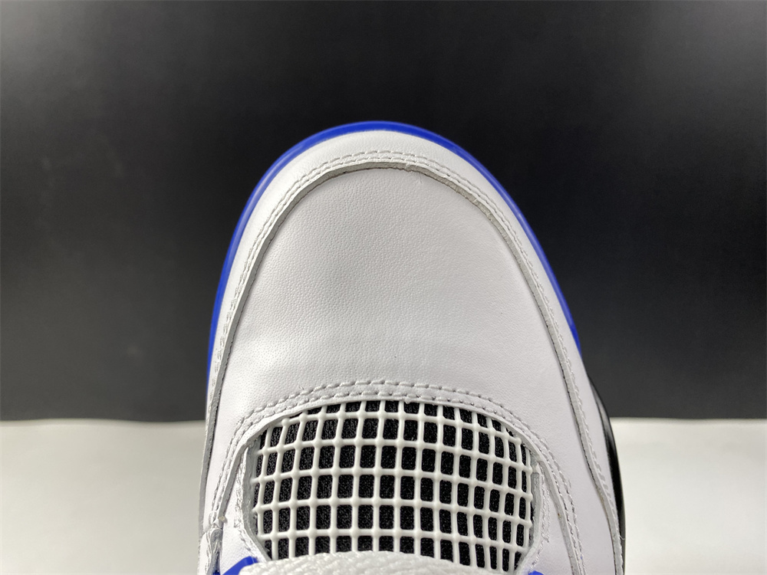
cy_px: 288
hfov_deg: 67.3
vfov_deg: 53.1
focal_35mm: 26
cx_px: 384
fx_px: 576
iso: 64
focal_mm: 4.25
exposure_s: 1/100
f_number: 1.8
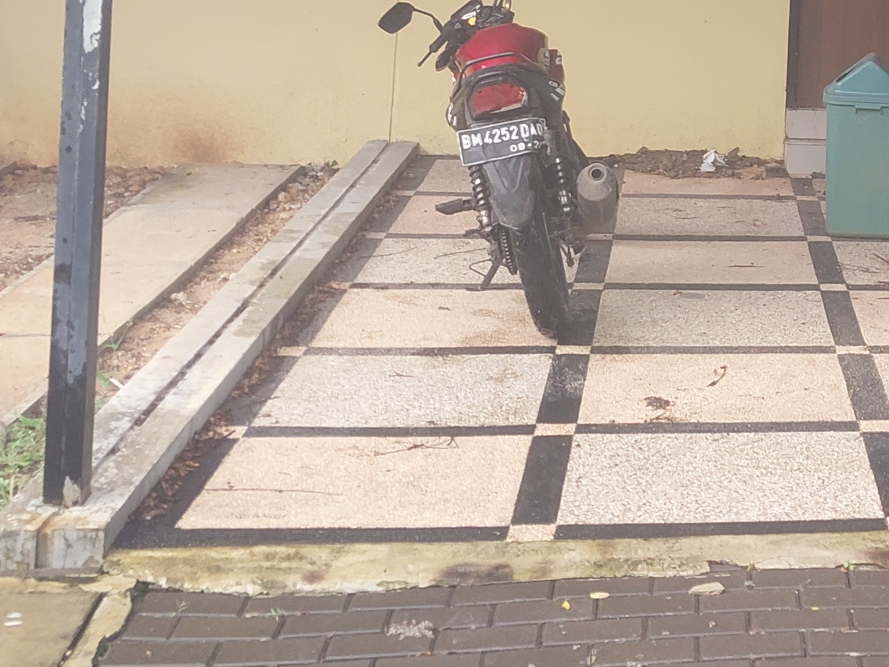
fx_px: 2131
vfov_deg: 17.2
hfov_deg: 22.2
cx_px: 996
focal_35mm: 83
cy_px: -55
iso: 25
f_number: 1.8
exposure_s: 1/100
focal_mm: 4.6
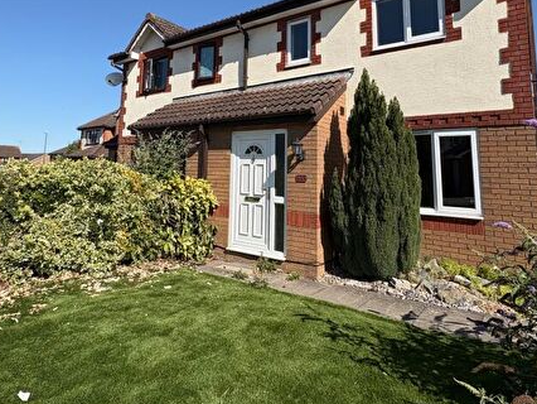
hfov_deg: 73.9
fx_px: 357
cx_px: 261
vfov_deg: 57.1
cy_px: 122
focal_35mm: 23
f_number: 2.2
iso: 50
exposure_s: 1/2415
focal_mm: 2.22
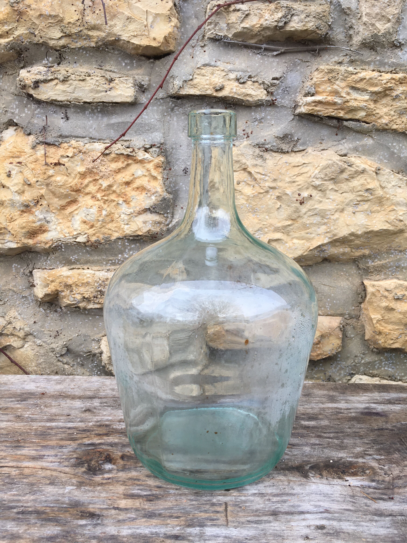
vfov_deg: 61.7
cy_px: 272
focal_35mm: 29
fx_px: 455
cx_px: 204
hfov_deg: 48.2
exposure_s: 1/167
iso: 25
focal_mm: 4.15
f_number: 2.2
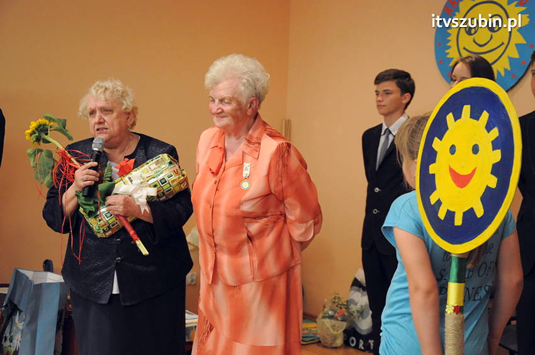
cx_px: 268
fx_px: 779
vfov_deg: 25.7
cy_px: 178
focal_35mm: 52
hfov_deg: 37.9
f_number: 5.6
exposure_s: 1/80
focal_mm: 35
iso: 2500
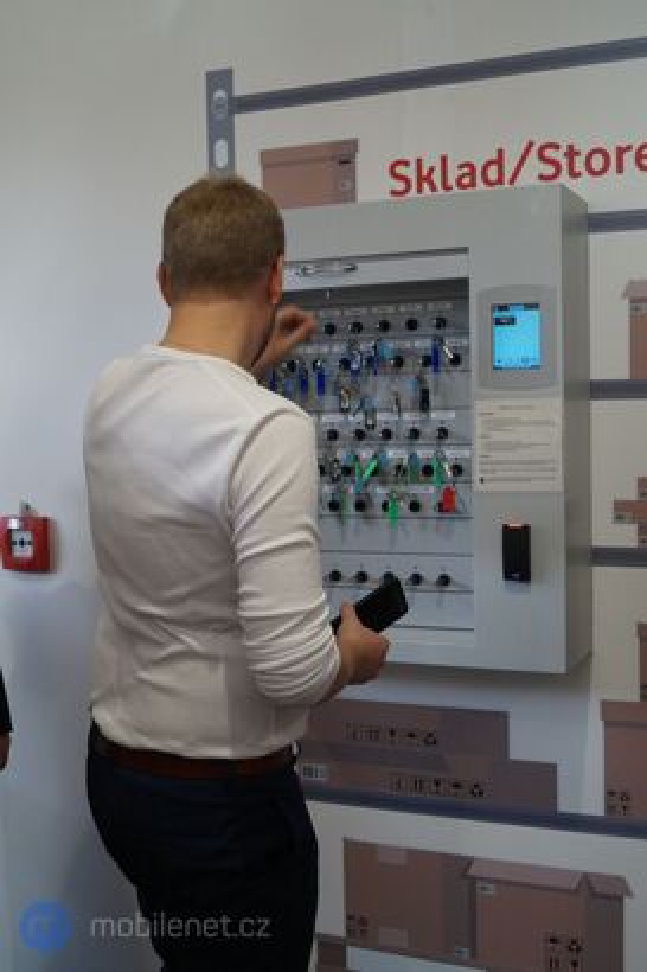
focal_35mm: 42
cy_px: 486
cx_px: 324
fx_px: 1133
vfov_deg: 46.4
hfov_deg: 31.9
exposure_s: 1/160
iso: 800
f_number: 4.5
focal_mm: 28
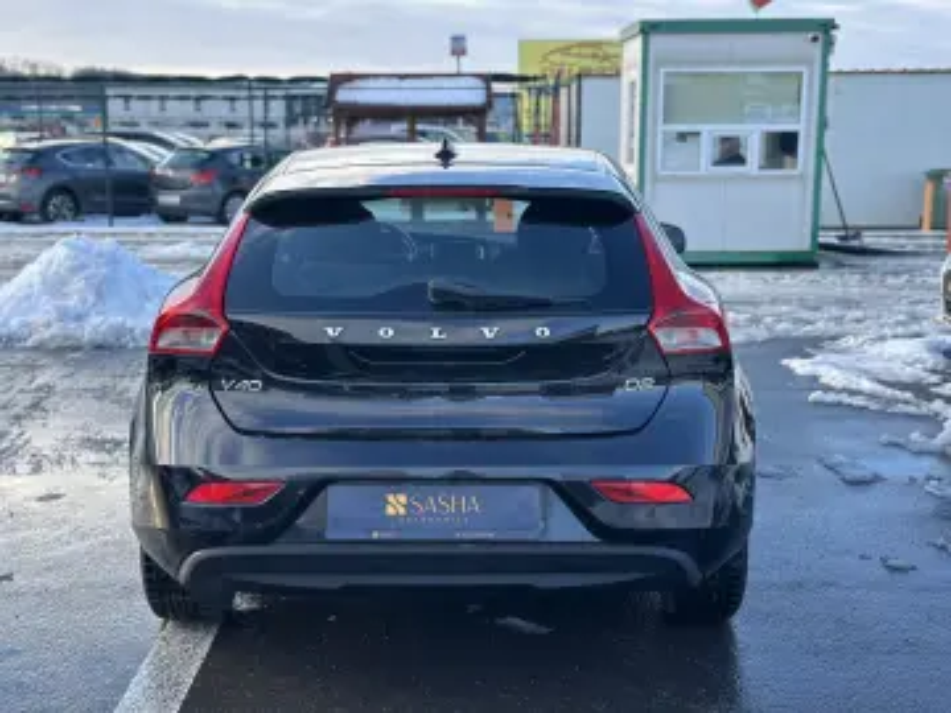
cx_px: 476
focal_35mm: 48
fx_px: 1319
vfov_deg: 30.3
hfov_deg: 39.7
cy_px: 356
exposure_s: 1/858
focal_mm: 6.86
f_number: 1.78
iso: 80
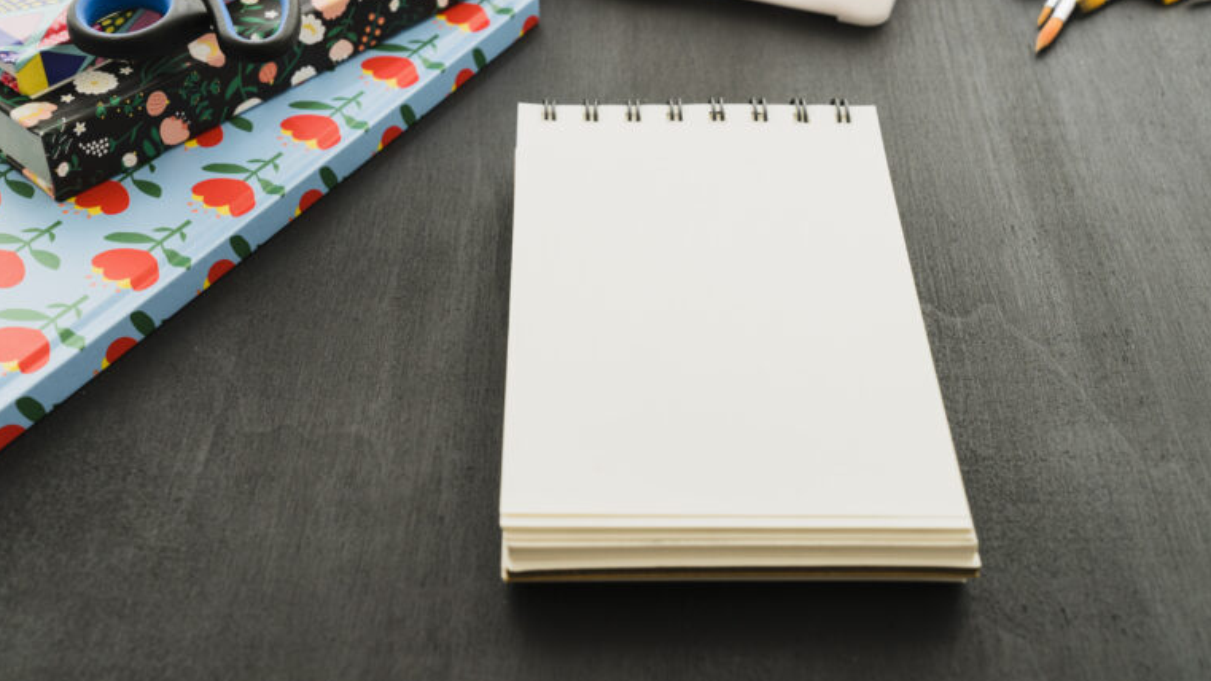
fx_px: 1766
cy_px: 298
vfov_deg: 21.8
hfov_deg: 37.8
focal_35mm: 55
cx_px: 605
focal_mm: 52
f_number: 8
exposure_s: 1/60
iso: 250
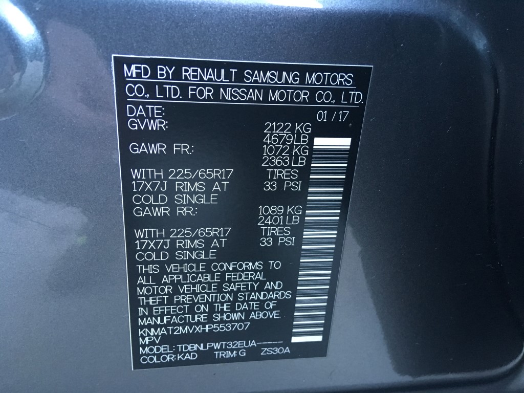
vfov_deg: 48.2
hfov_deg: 61.7
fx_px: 439
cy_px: 196
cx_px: 262
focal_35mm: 29
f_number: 2.2
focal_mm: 4.15
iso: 200
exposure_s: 1/15
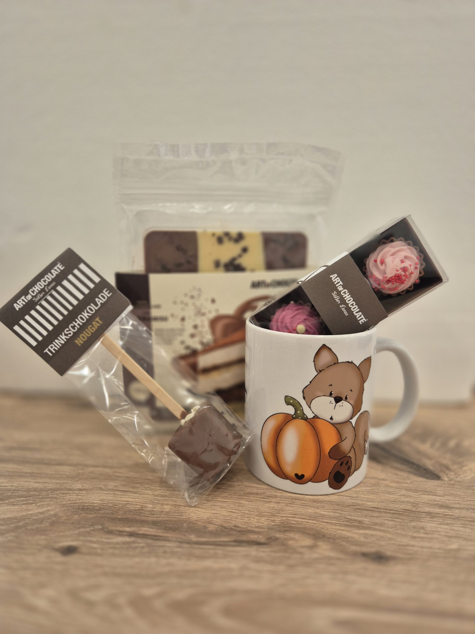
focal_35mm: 23
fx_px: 421
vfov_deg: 73.9
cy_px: 317
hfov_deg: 58.9
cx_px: 238
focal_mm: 5.4
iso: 200
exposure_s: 1/100
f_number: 1.8
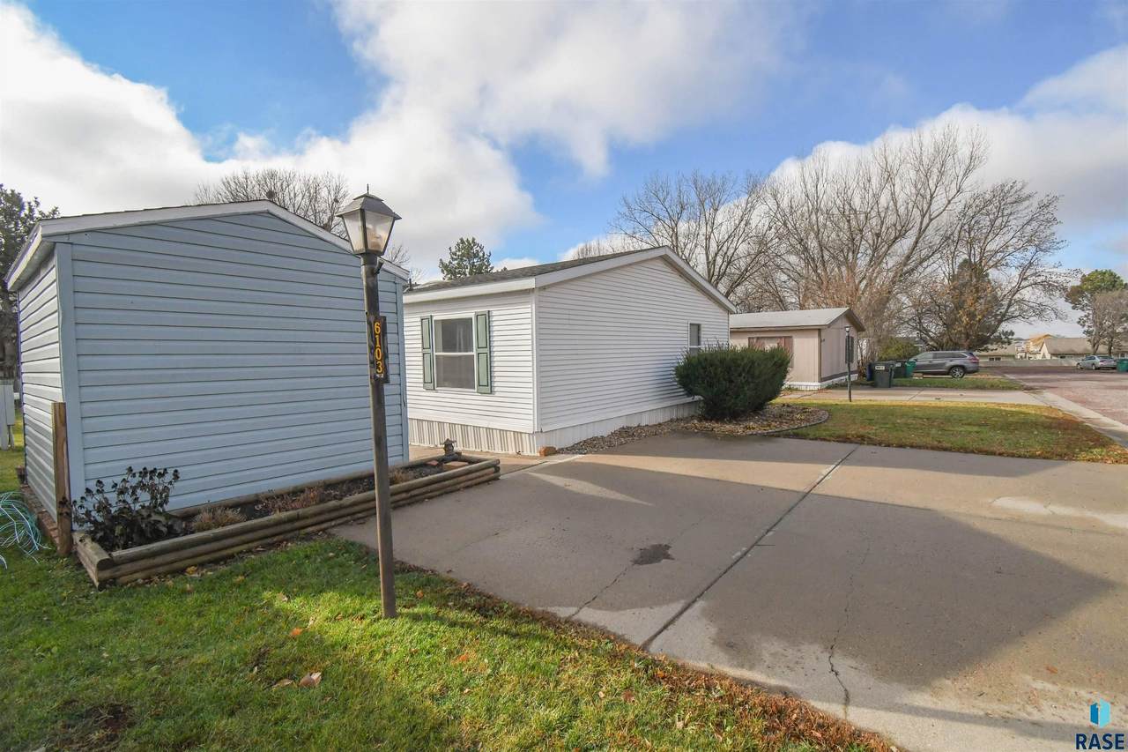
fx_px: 470
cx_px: 564
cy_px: 376
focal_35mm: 15
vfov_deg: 77.3
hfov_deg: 100.4
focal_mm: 10
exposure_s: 1/5000
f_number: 7.1
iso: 1250
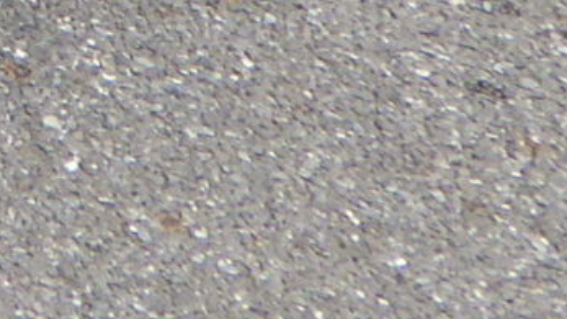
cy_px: -869
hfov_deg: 9.9
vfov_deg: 5.9
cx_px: -948
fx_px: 2706
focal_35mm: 180
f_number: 3.5
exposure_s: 1/50
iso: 125
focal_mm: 5
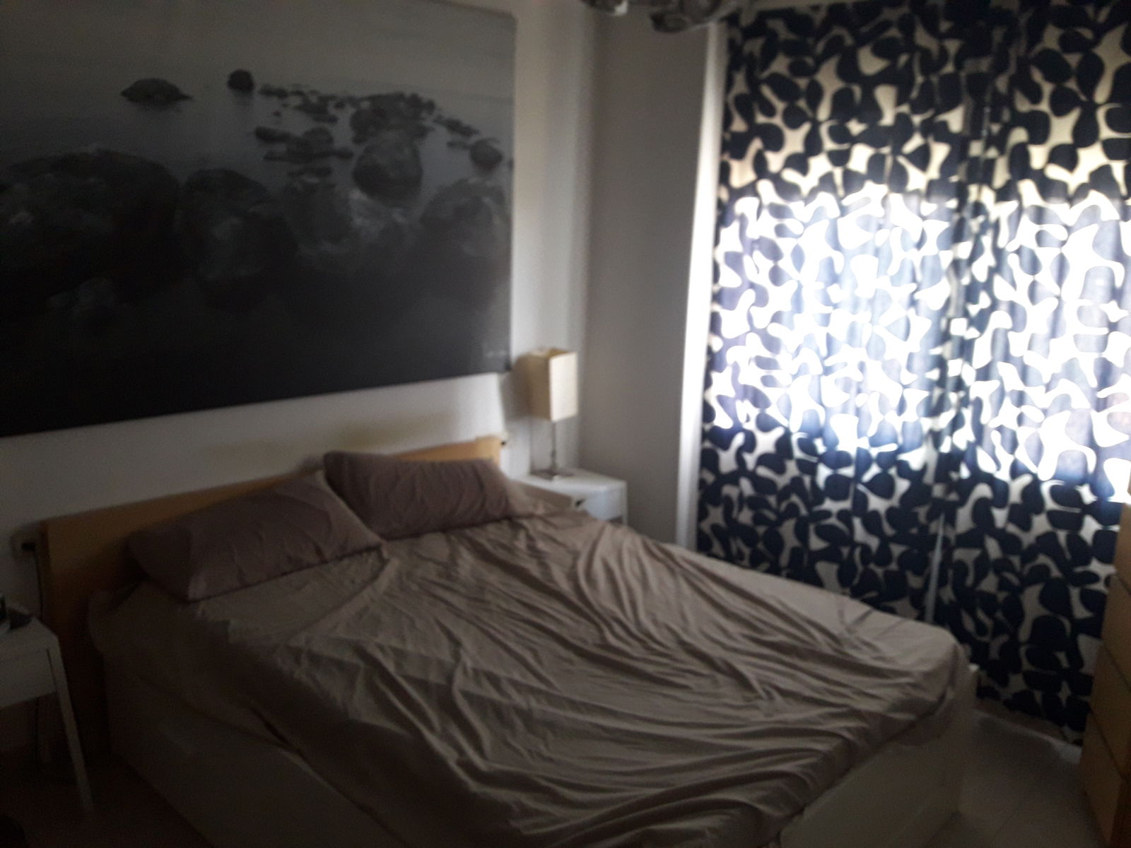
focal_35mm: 28
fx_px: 915
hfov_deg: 63.4
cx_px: 566
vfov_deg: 49.7
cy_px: 424
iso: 200
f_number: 1.9
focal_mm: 3.7
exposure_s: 1/25
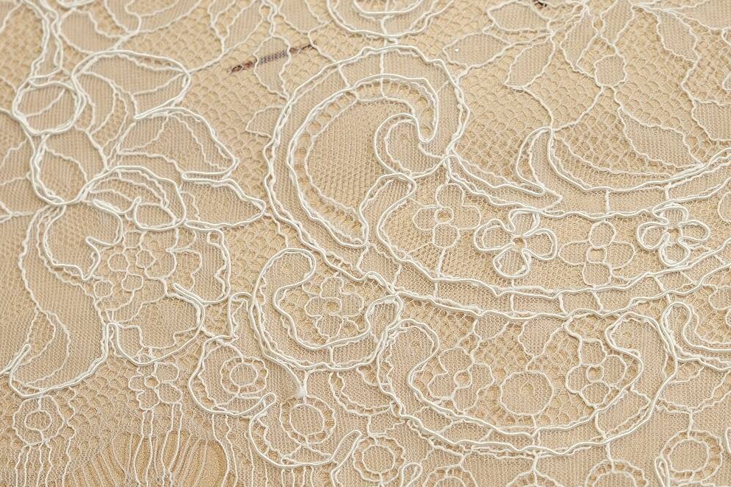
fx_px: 1604
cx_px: 388
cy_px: 240
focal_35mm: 79
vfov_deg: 17.3
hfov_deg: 25.7
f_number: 4.5
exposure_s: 1/140
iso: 200
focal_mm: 32.9
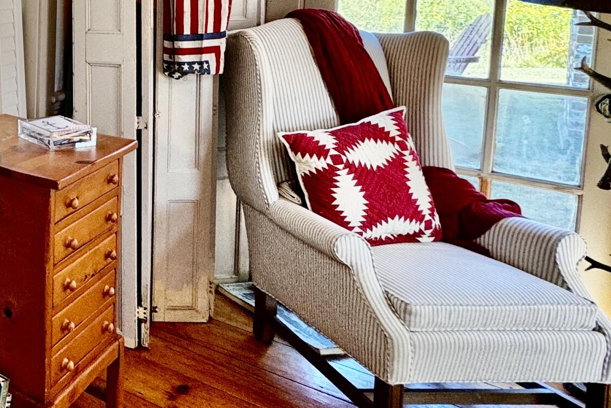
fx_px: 662
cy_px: 9
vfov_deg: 31.8
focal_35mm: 39
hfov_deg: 34.2
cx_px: -195
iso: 125
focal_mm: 2.22
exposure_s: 1/120
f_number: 2.2
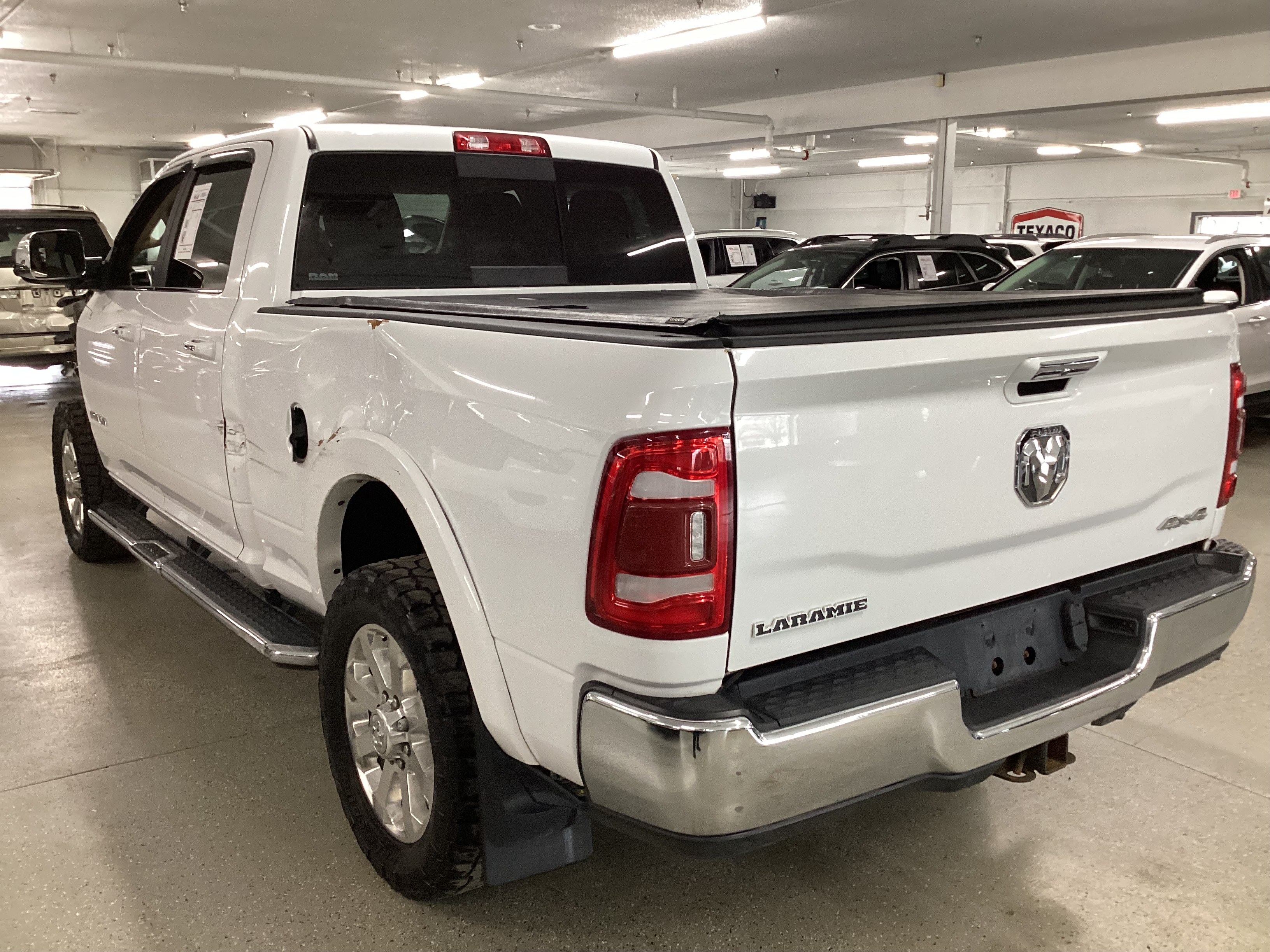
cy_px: 476
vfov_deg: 45.4
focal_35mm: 31
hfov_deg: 58.4
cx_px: 635
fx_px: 1137
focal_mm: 3.3
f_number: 2.4
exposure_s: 1/60
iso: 160
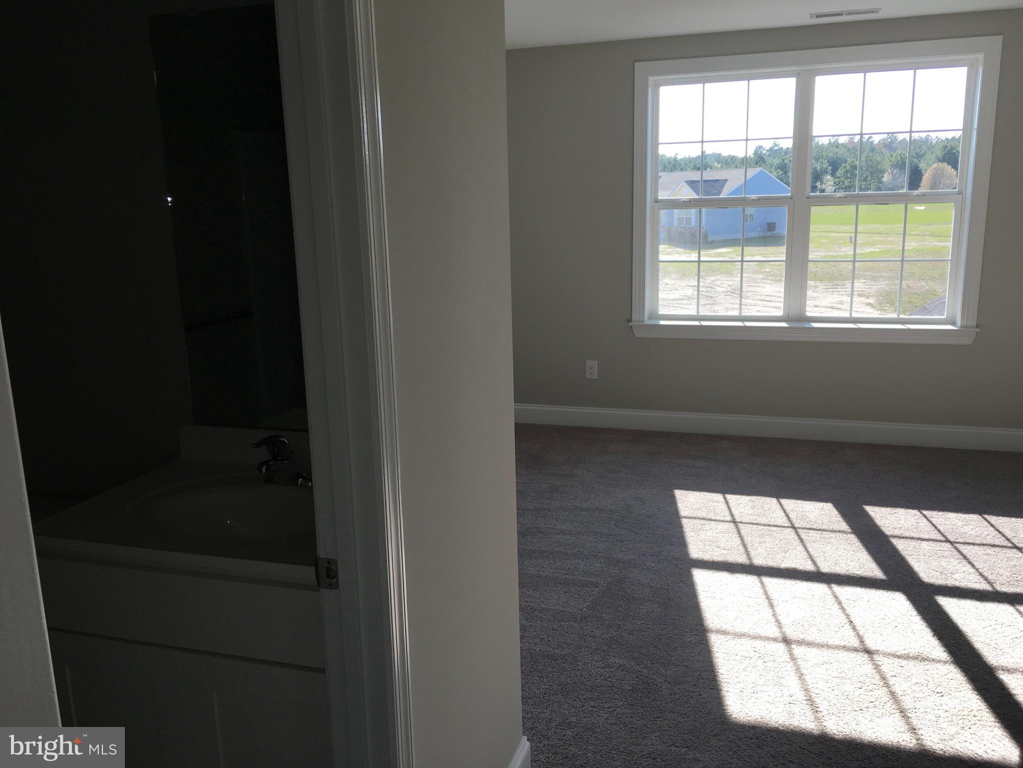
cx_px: 512
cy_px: 384
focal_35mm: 29
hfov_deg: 61.7
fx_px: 857
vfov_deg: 48.2
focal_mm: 4.15
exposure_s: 1/263
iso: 25
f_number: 2.2
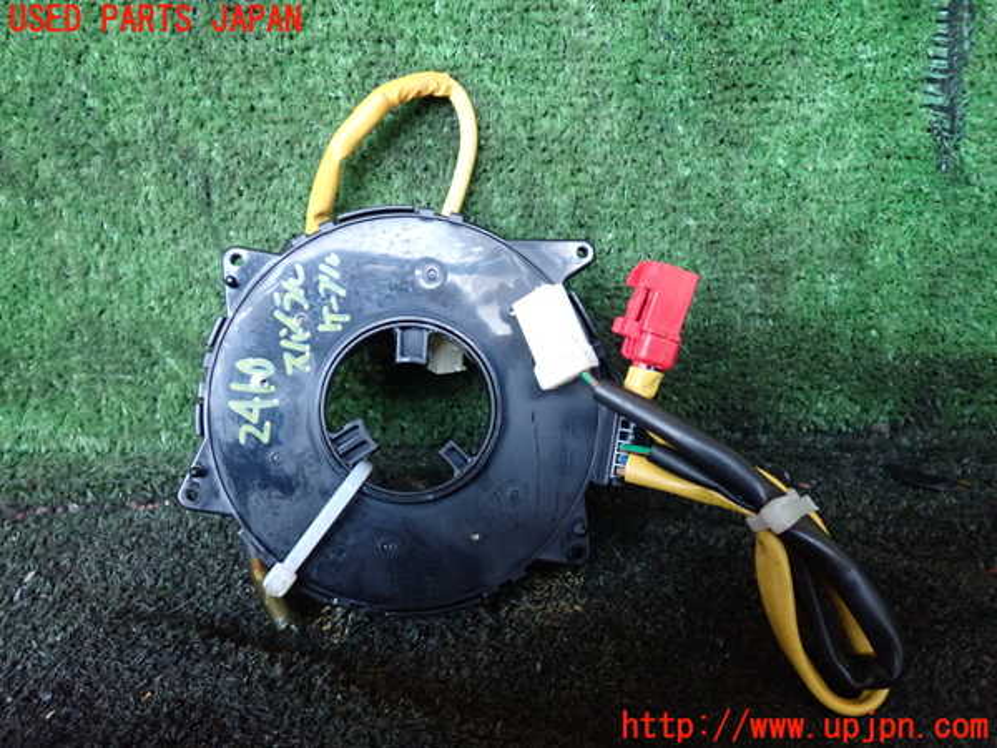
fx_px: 864
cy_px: 374
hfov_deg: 60.0
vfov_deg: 46.8
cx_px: 498
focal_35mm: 30
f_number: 2.3
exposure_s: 1/30
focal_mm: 5.4
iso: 800
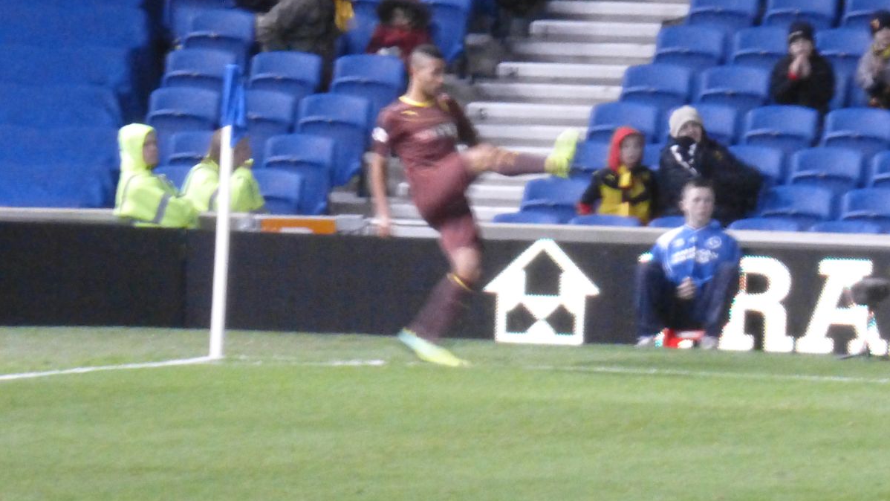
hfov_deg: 2.1
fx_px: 24733
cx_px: 445
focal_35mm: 1048
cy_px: 315
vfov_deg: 1.2
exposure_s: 1/15
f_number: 6.4
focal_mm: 86
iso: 1000
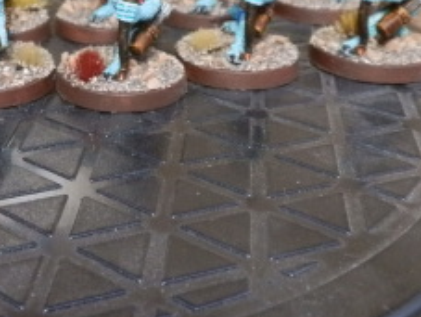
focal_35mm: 66
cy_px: 20
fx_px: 804
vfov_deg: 21.7
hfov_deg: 28.5
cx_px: 65
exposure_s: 1/80
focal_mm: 5
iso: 400
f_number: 3.1
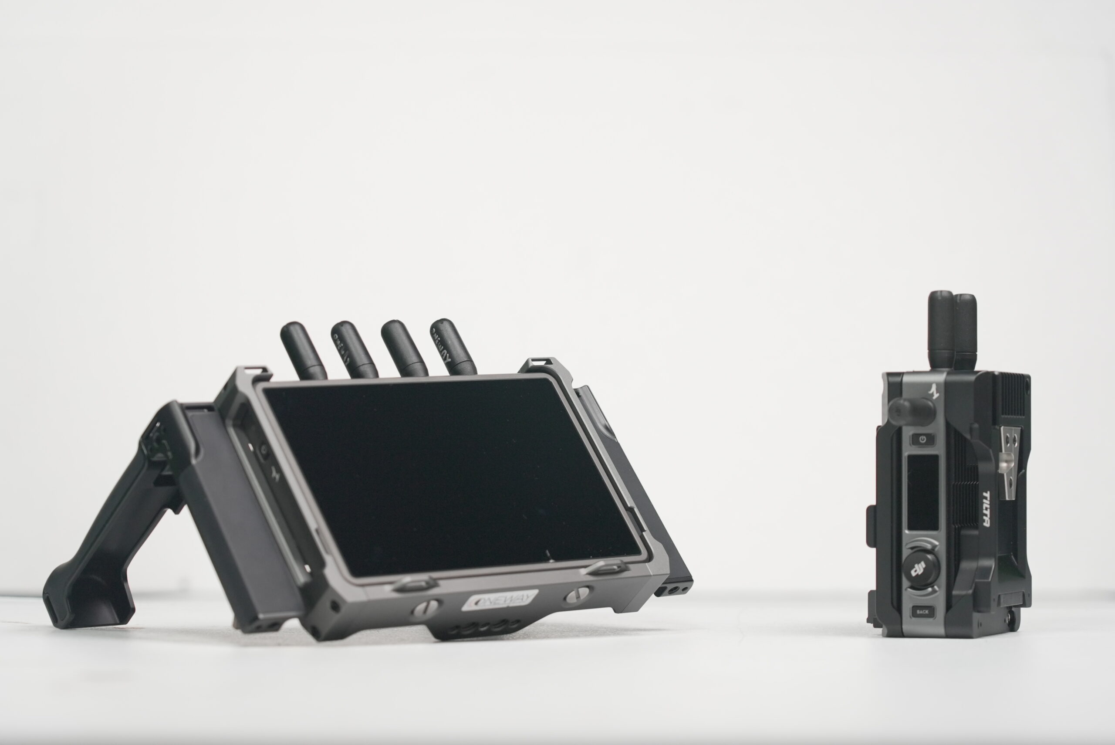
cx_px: 558
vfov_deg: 13.7
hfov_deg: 20.4
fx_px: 3099
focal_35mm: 100
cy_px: 372
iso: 1600
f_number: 5
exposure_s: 1/500
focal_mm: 100
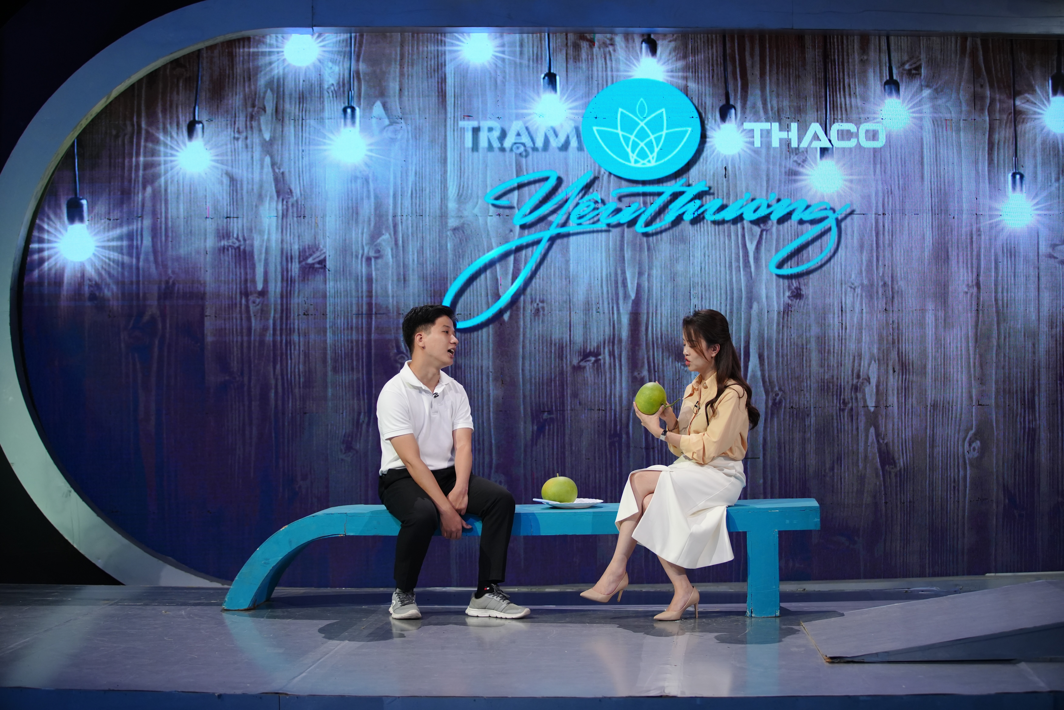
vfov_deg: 19.5
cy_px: 355
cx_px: 532
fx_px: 2069
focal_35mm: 70
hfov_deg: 28.8
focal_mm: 70
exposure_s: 1/200
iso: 1600
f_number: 2.8
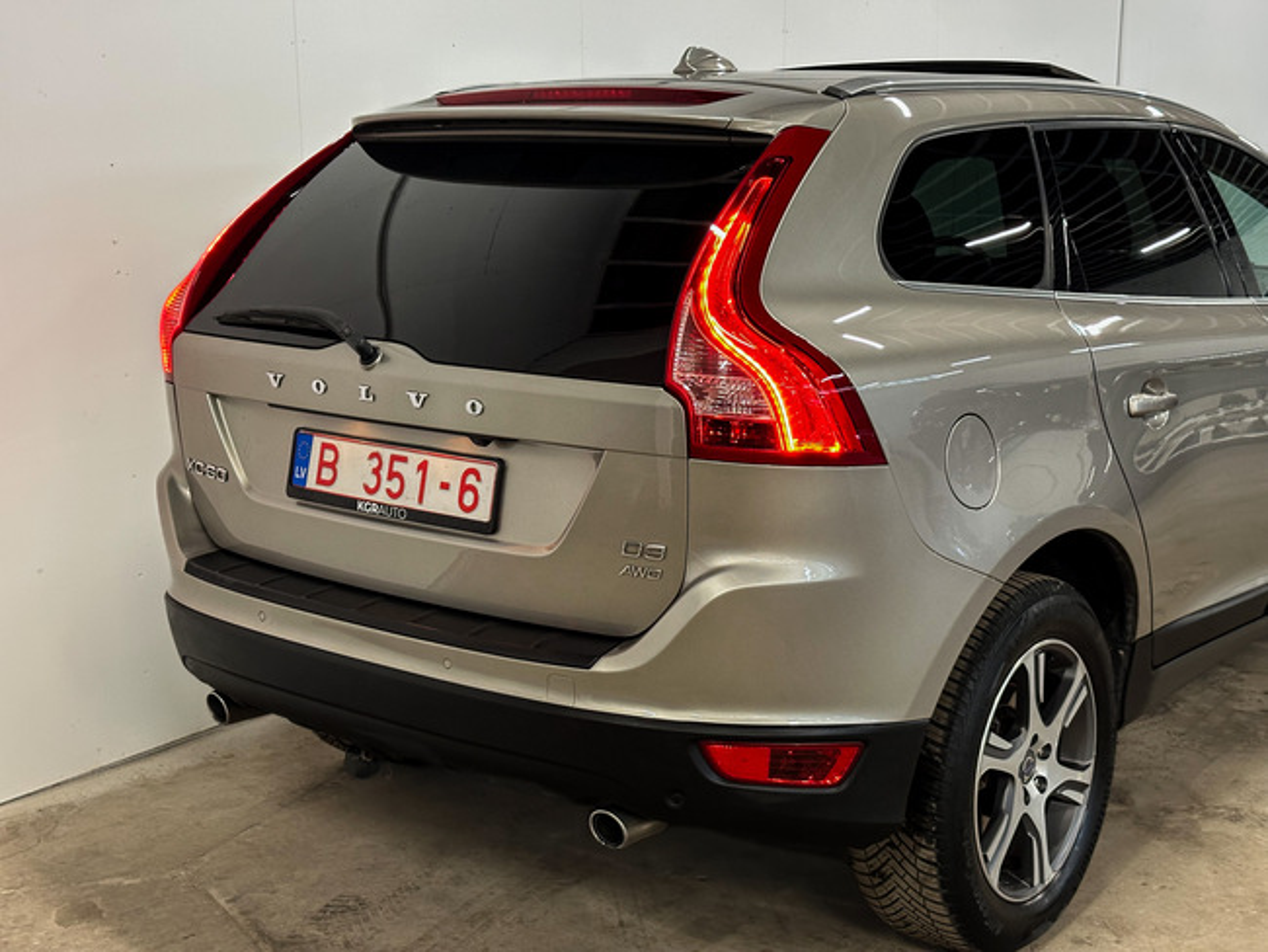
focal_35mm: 48
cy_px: 476
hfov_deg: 39.6
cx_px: 634
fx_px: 1759
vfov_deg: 30.3
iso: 250
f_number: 1.78
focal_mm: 6.86
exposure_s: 1/50
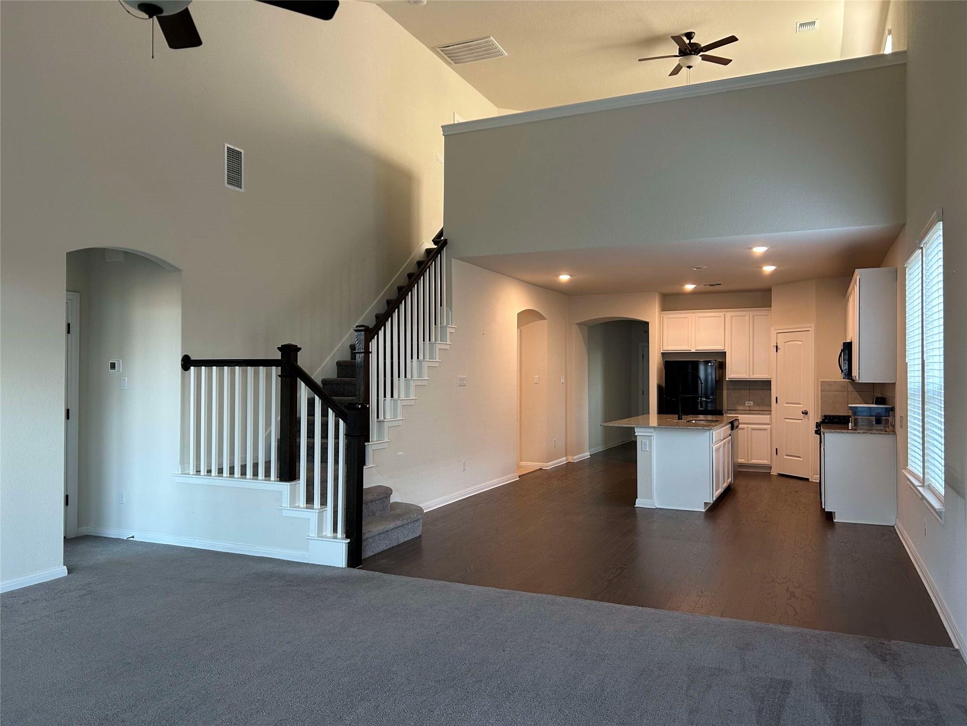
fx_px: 726
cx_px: 484
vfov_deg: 53.1
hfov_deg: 67.3
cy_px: 363
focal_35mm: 26
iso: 100
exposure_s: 1/60
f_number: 1.5
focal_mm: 5.7
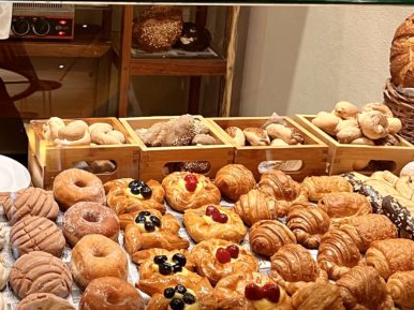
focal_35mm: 69
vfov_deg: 21.0
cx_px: 66
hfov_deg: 27.5
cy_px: 48
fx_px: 825
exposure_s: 1/60
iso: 250
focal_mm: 5.7
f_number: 1.5
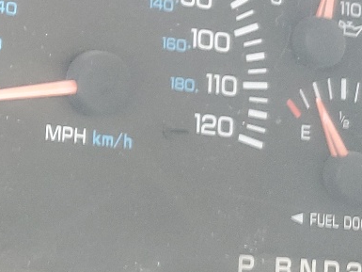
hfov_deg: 15.8
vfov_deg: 13.3
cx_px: -268
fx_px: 1130
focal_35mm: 108
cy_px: -60
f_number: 1.5
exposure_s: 1/50
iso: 88
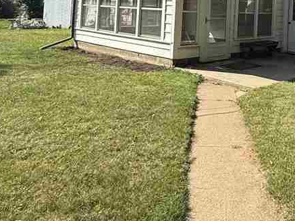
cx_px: 250
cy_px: -1
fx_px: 350
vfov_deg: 32.3
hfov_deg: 42.9
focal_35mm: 41
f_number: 2.2
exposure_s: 1/1572
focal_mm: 2.22
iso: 50
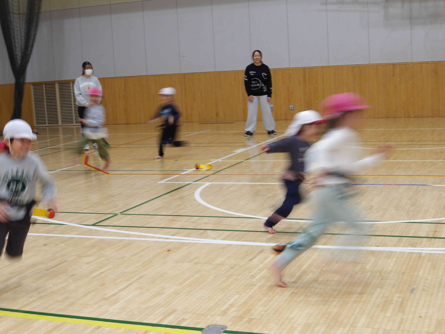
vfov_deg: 27.5
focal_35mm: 53
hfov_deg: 36.2
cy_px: 167
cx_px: 222
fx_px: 681
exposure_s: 1/28
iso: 200
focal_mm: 9.4
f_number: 4.2
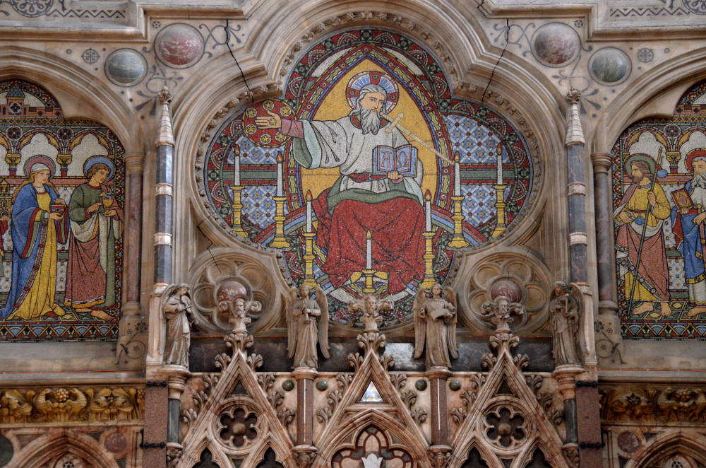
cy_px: 234
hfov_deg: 28.1
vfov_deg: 18.8
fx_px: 1409
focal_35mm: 72
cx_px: 353
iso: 4000
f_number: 4.5
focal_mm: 48
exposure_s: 1/30
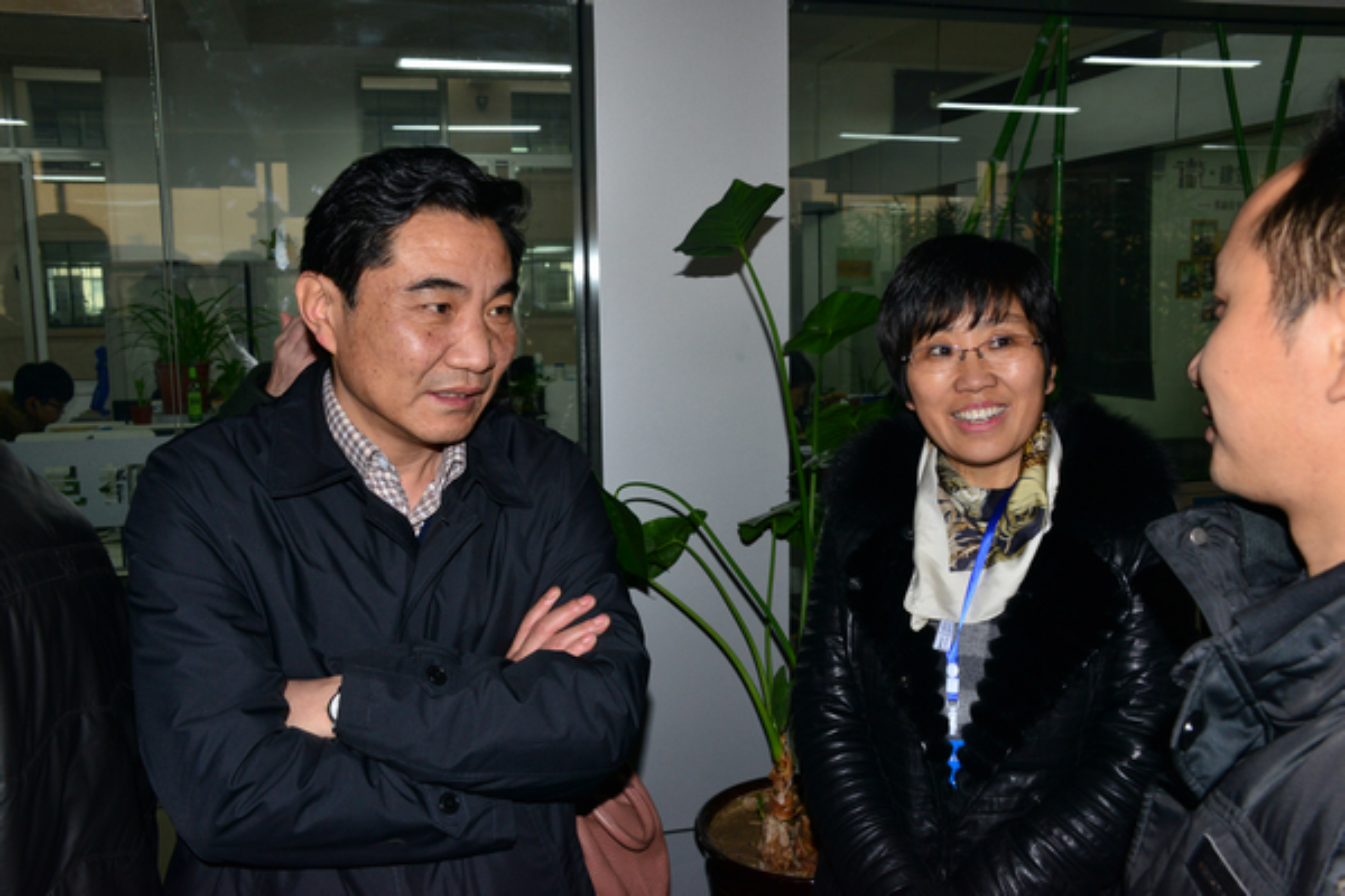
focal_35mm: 34
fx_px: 1270
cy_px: 448
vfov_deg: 38.9
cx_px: 672
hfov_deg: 55.8
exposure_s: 1/60
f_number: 10
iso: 1000
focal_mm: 34
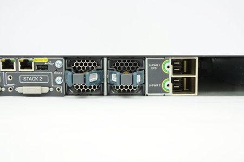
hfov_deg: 43.7
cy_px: 81
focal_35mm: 45
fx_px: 304
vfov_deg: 29.7
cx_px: 122
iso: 100
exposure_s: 1.6
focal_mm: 30
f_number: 13
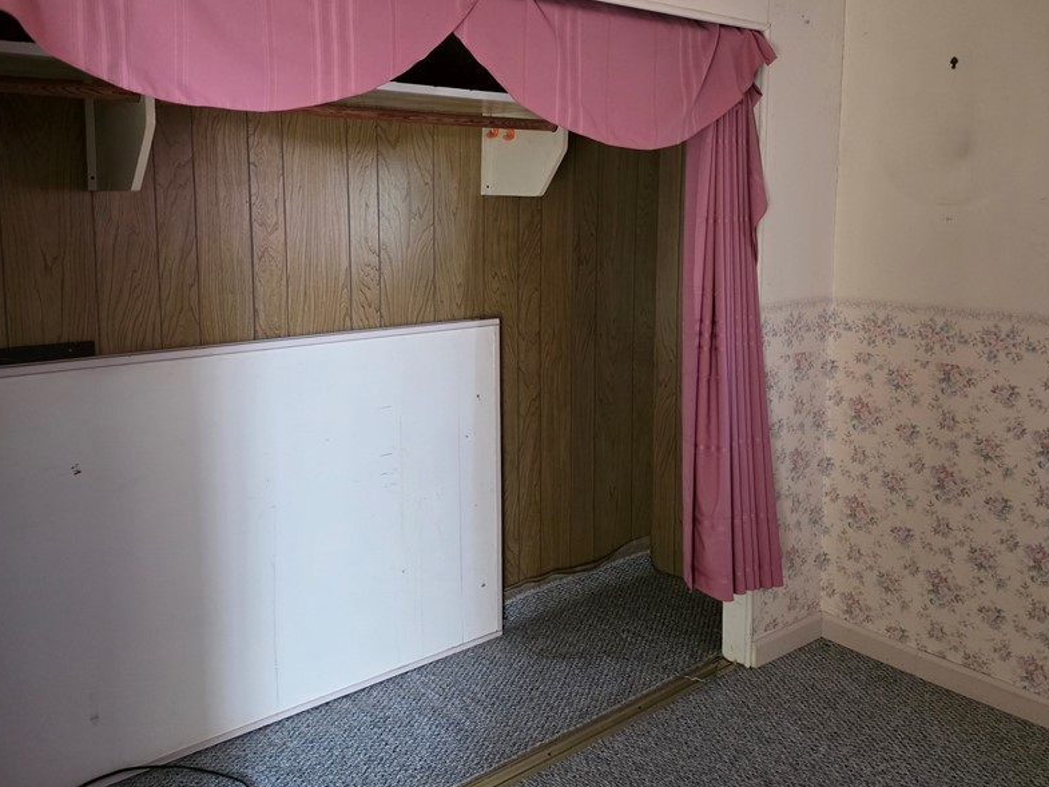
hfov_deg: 59.7
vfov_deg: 46.4
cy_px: 298
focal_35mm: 30
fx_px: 909
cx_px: 456
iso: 1600
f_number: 1.7
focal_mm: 6.3
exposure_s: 1/120
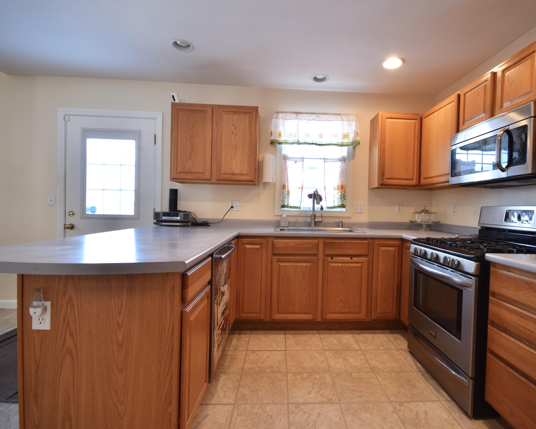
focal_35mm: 17
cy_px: 214
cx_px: 298
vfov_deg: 77.0
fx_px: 270
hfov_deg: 89.3
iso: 200
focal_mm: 10
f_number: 6.3
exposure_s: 1/15
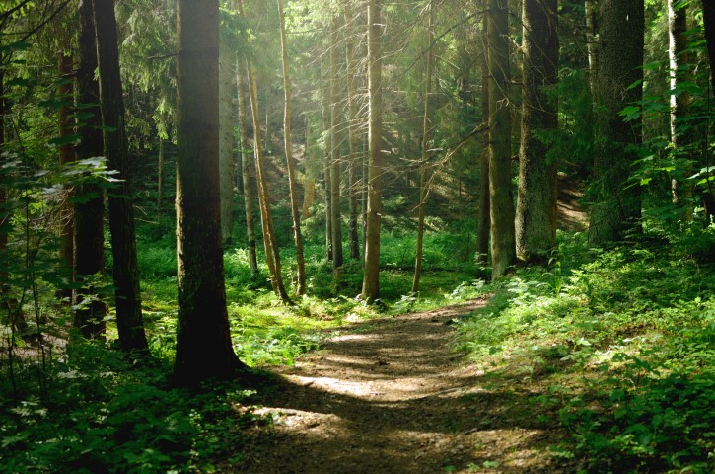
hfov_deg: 37.9
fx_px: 1040
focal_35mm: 52
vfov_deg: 25.6
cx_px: 358
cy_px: 237
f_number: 4
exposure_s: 1/90
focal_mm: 35
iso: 160
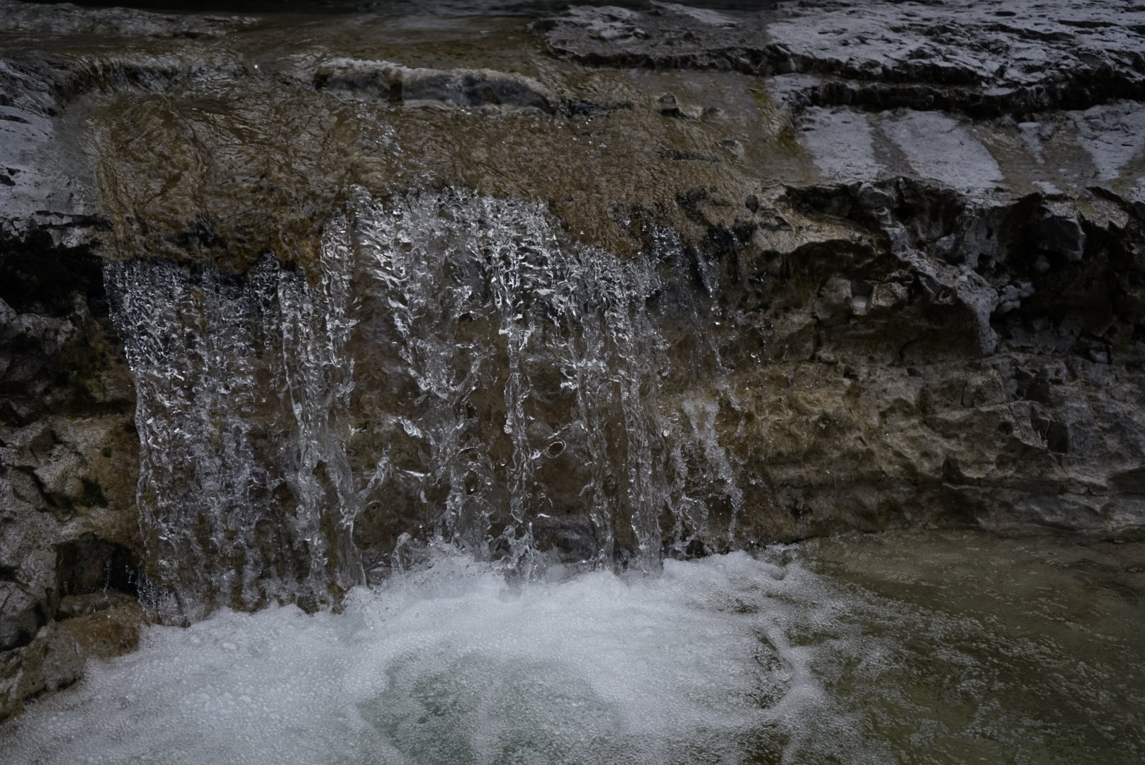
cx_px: 572
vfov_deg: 31.9
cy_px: 382
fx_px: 1337
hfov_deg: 46.4
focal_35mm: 42
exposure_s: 1/4000
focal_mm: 42
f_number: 4.5
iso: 800
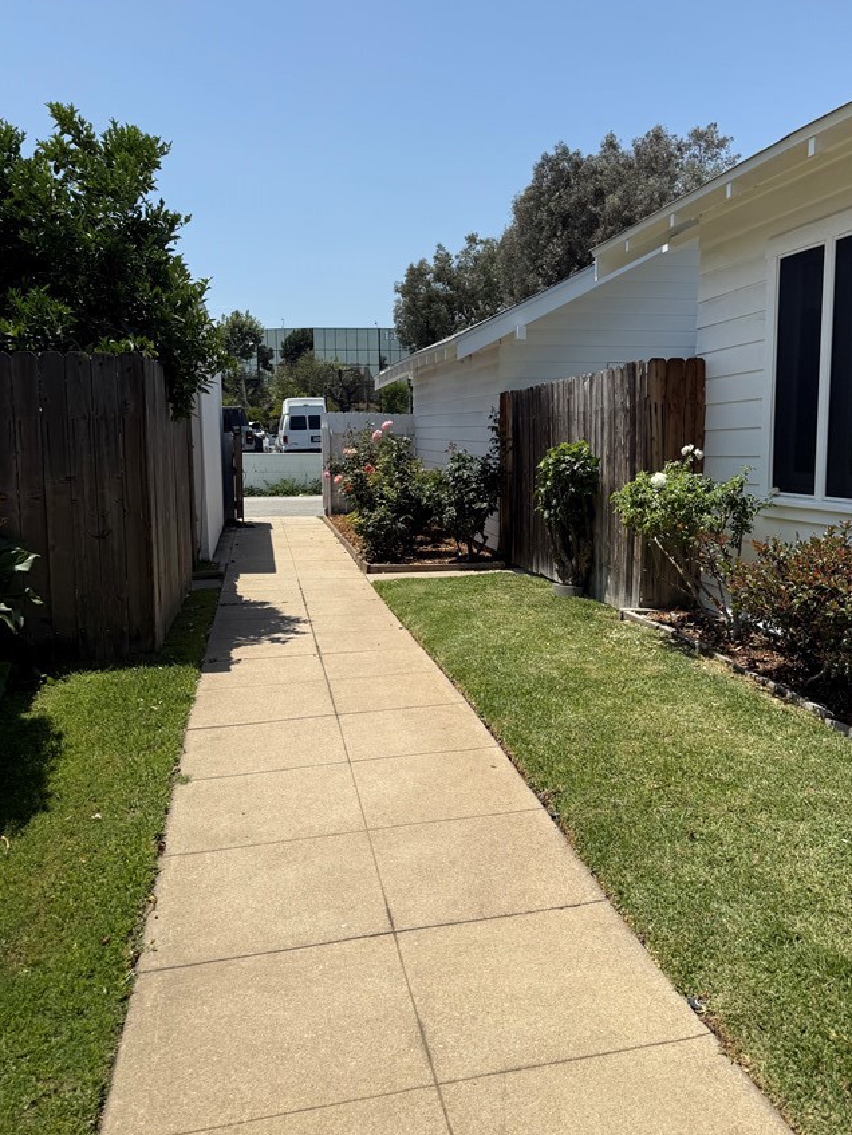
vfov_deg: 61.6
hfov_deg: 48.1
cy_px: 540
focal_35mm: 29
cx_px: 485
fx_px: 951
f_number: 1.78
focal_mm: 6.76
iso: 80
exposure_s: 1/5319
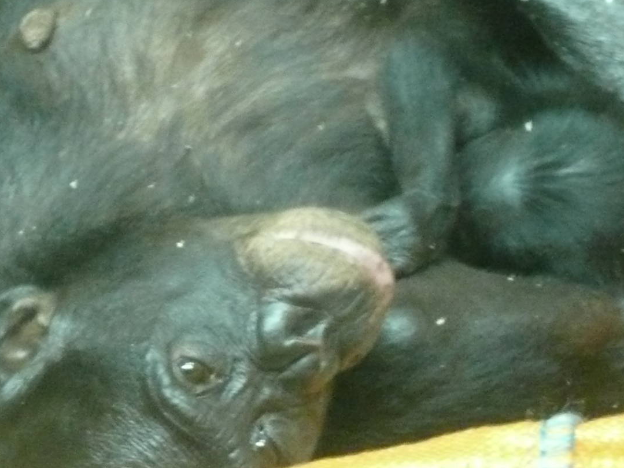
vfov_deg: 3.6
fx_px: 7538
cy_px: 168
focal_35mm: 418
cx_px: 330
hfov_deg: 4.7
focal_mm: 31
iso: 800
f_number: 4.8
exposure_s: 1/10
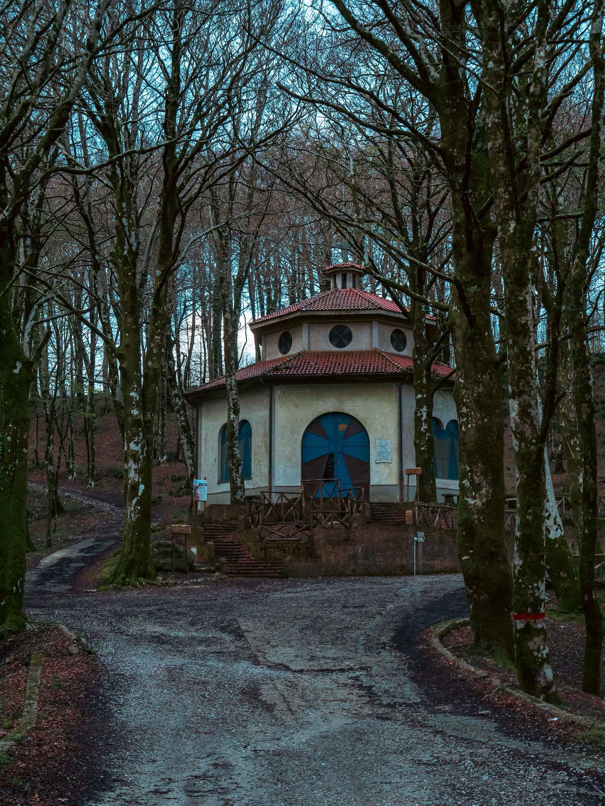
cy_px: 403
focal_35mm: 50
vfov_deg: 38.2
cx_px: 302
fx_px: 1165
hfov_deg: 29.1
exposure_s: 1/200
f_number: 6.3
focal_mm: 25
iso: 800
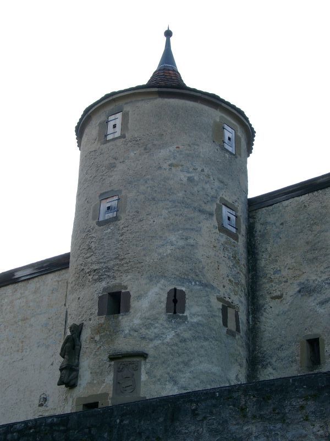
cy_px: 220
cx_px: 165
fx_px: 813
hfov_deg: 22.9
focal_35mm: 64
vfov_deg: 30.3
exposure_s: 1/171
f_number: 4
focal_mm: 13.35
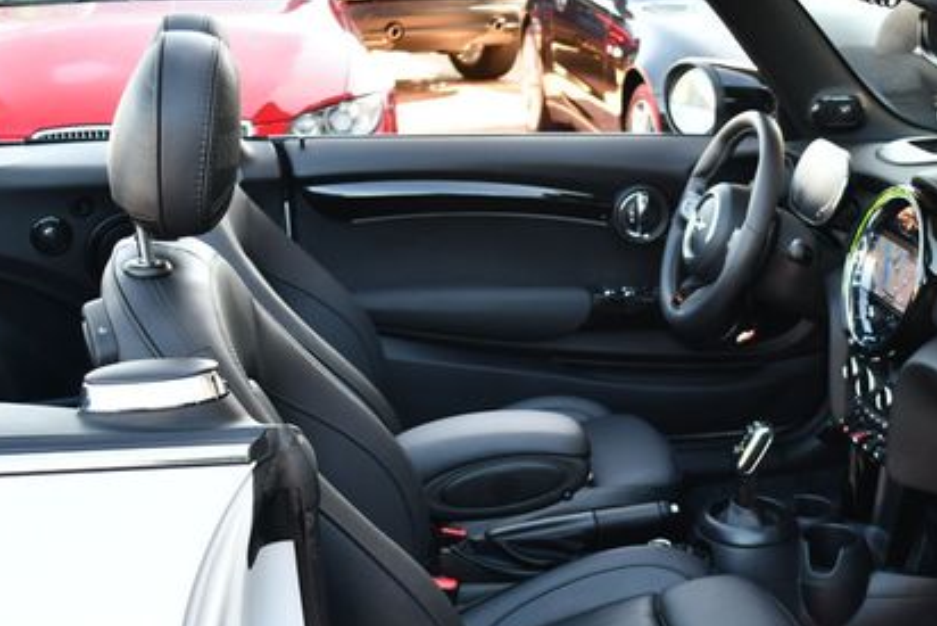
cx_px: 666
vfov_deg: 23.9
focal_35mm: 56
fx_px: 1458
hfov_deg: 35.1
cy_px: 483
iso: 500
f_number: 3.5
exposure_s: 1/250
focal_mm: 18
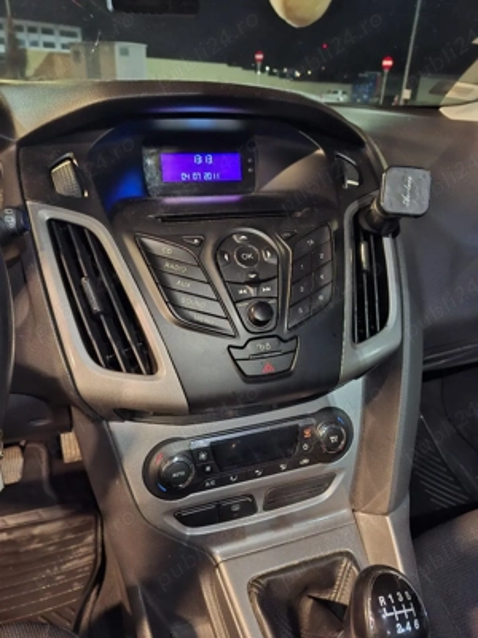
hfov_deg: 58.9
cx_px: 239
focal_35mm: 23
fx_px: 423
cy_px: 319
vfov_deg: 73.9
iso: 1250
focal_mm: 5.54
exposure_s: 1/10
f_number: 1.8
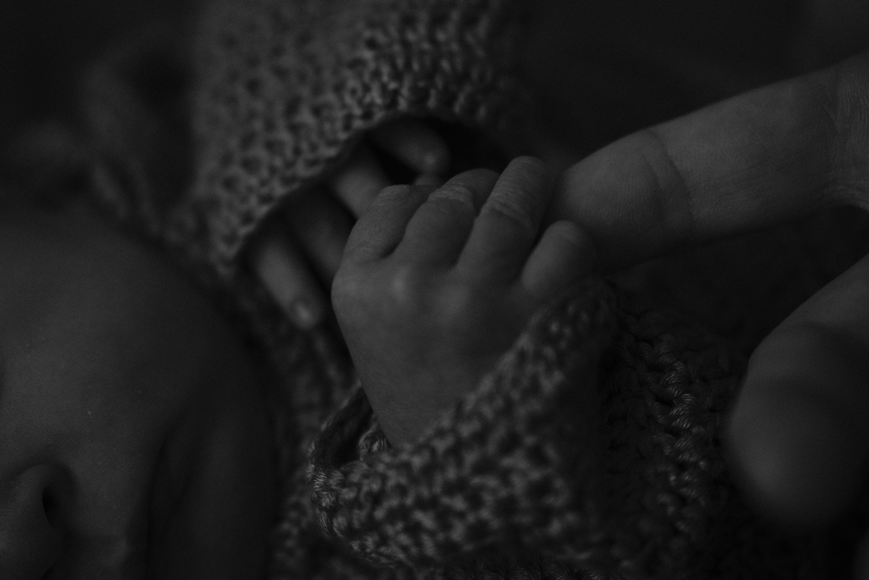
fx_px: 1810
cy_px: 290
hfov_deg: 27.0
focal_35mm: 75
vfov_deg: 18.2
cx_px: 434
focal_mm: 50
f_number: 2
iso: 320
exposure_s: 1/250
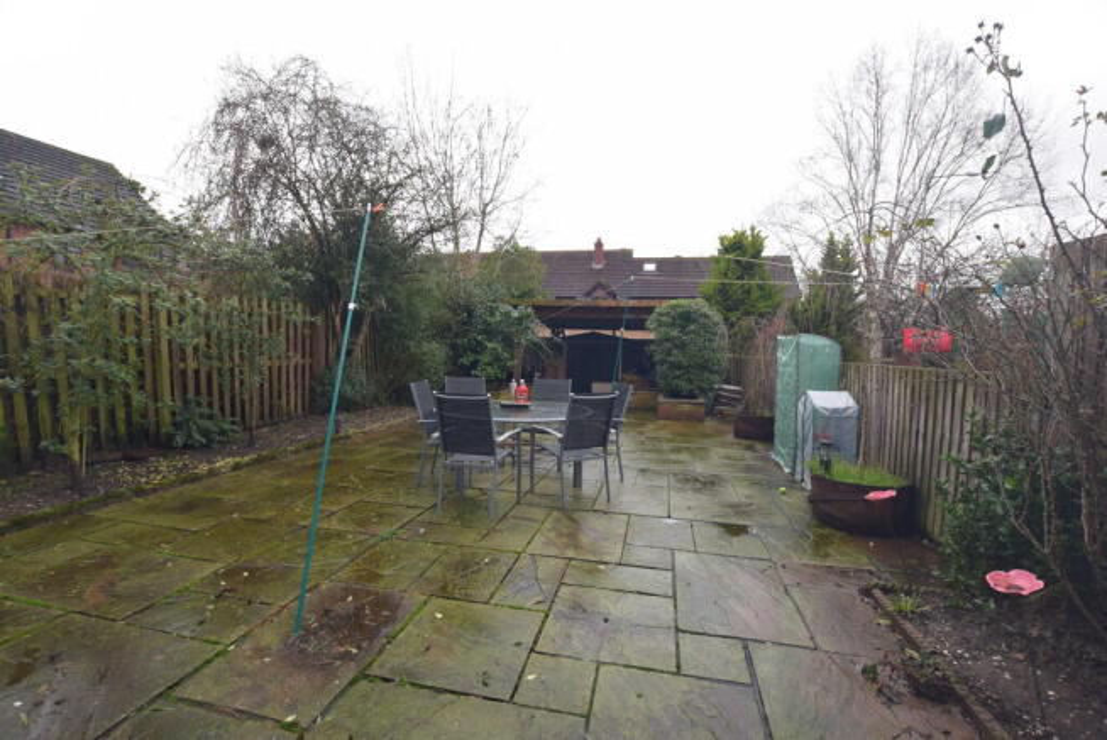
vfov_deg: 77.4
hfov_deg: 100.4
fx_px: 462
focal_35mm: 15
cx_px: 554
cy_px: 370
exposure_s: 1/100
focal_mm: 10
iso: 400
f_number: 4
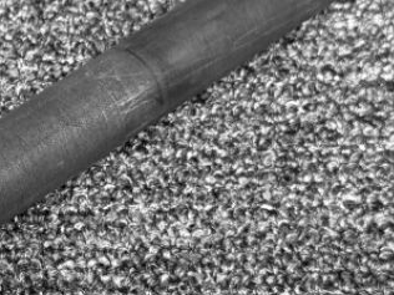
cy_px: 187
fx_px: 1468
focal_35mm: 129
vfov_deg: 11.5
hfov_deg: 15.0
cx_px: -21
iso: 320
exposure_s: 1/40
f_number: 1.78
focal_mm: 6.76
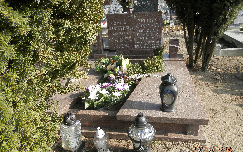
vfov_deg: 46.0
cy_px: 77
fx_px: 179
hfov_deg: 68.4
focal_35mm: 27
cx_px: 123
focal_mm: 4.5
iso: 80
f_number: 3.1
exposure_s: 1/320
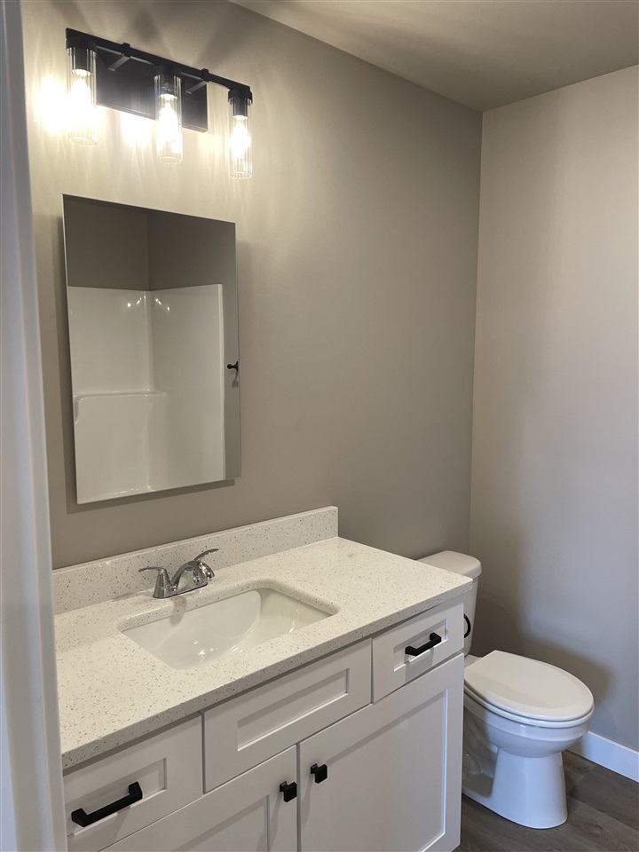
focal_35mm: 26
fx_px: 640
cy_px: 426
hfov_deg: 53.1
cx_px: 320
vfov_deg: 67.3
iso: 64
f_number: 1.6
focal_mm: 4.2
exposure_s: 1/60
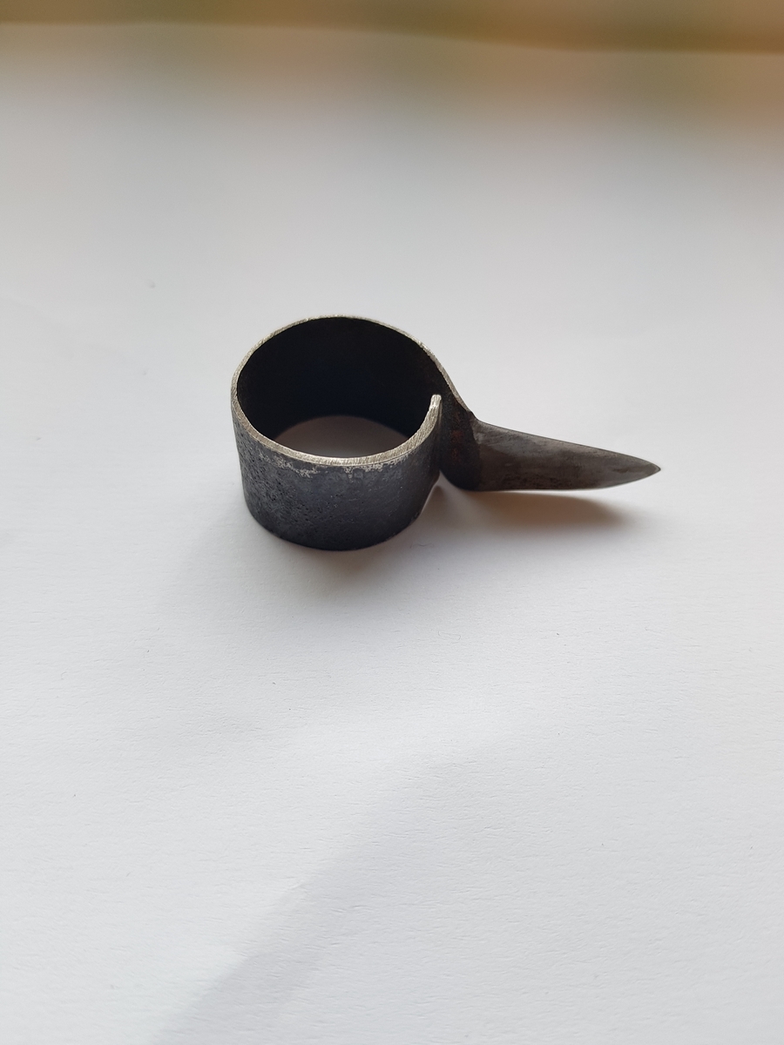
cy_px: 522
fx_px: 785
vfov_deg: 67.3
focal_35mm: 26
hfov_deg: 53.1
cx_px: 392
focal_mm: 4.2
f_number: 1.7
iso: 40
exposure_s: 1/213
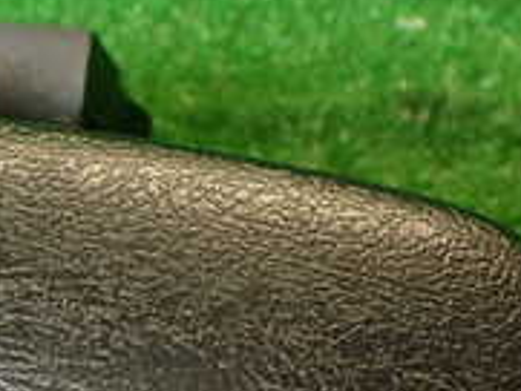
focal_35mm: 106
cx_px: -135
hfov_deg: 17.5
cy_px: 371
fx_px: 1596
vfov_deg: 13.8
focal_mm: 5.79
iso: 200
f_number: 2.4
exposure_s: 1/50
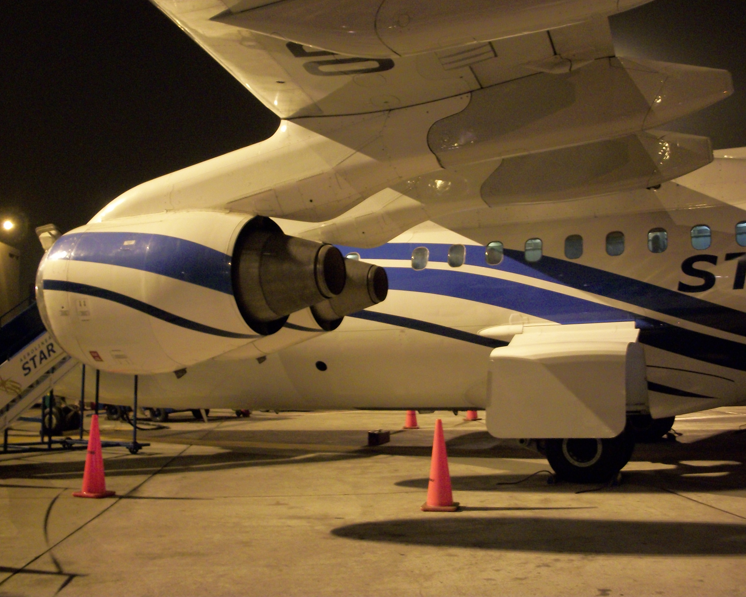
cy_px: 287
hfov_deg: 47.9
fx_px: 839
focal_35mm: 38
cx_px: 400
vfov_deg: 39.2
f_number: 3.1
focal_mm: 6.3
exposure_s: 1/8
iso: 250
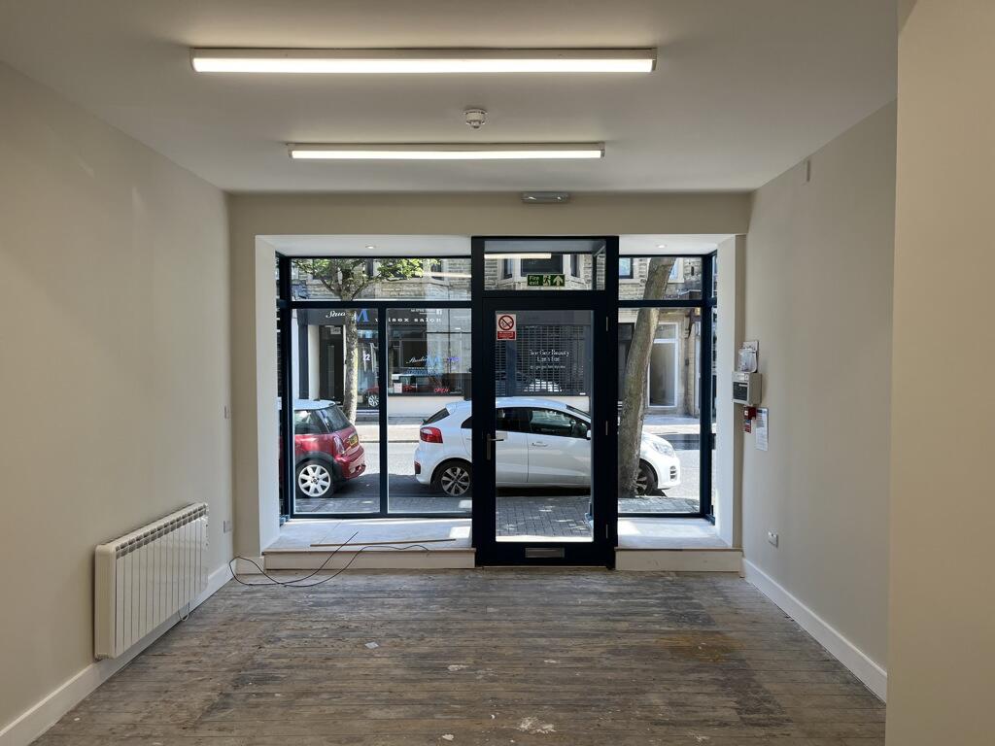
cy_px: 373
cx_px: 498
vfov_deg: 53.1
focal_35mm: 26
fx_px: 747
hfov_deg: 67.3
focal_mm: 5.1
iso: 50
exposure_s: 1/397
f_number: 1.6
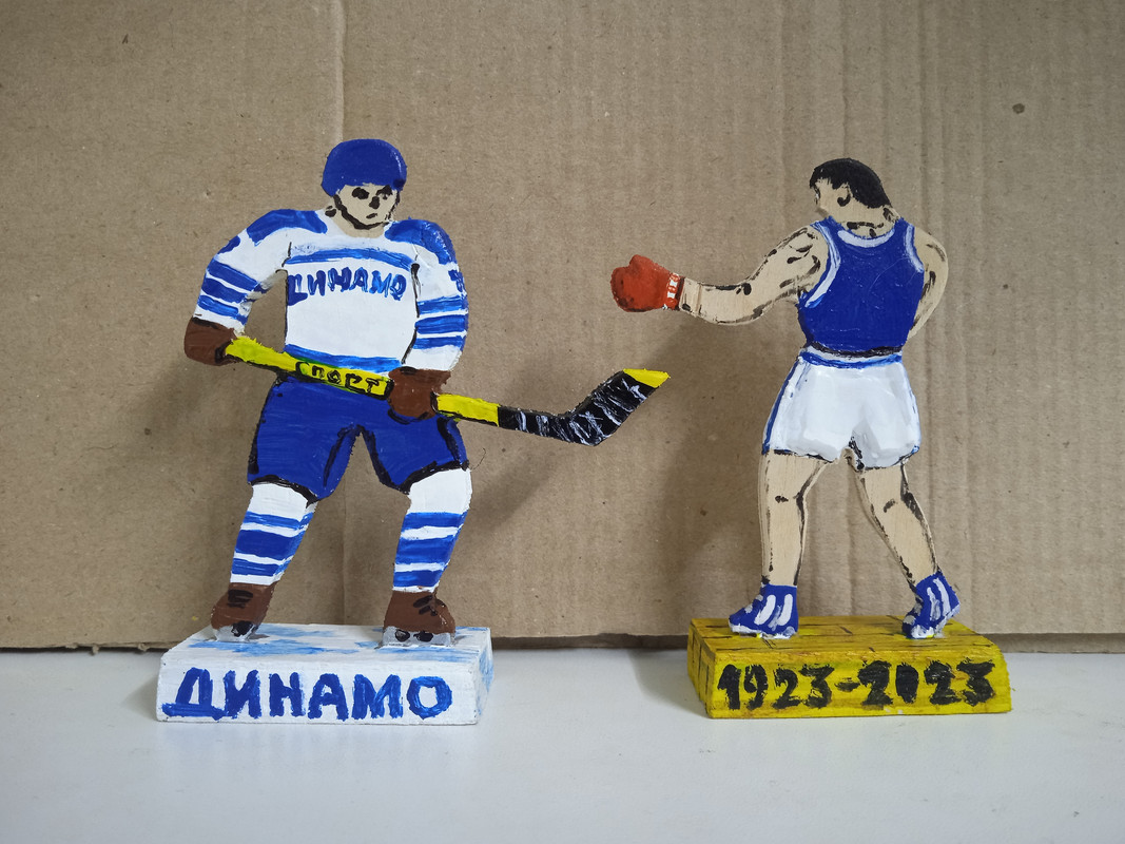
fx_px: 910
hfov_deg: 63.4
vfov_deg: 49.7
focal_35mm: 28
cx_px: 562
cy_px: 422
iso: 706
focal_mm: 3.43
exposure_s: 1/20
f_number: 2.2
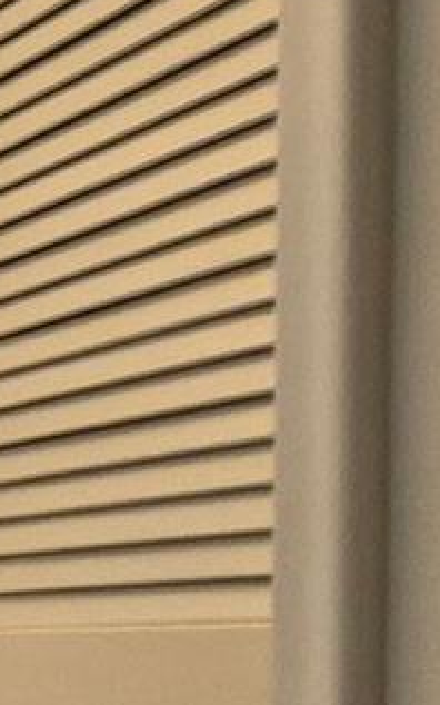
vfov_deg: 22.1
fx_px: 1708
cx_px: -1084
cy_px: 756
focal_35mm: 89
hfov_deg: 9.3
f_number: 2.2
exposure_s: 1/120
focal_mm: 1.74
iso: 80
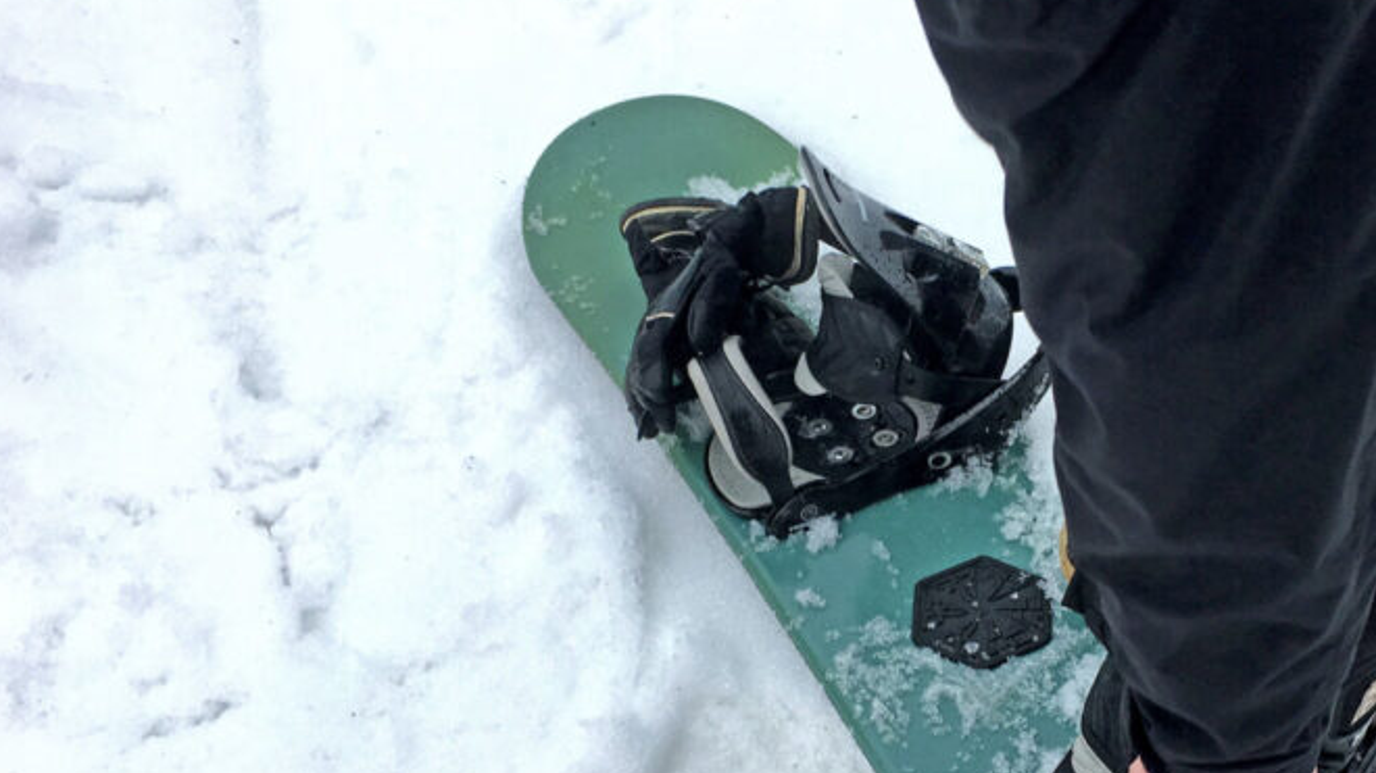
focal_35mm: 49
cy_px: 519
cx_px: 1026
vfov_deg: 24.3
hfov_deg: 40.9
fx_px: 1788
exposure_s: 1/373
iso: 25
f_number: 2.2
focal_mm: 4.15
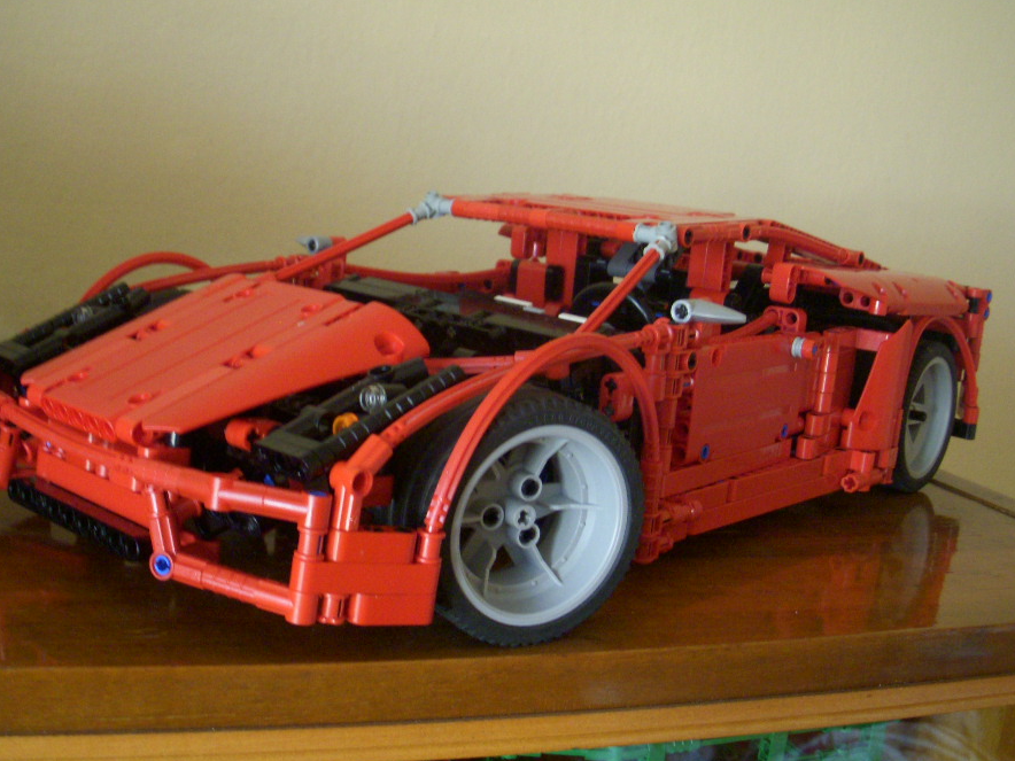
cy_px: 360
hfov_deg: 42.9
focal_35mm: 44
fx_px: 1290
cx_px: 485
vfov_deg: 32.9
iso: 400
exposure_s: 1/8
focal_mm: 6.3
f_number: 3.3
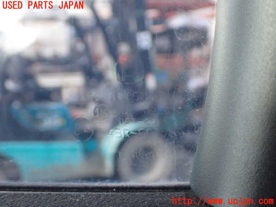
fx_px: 399
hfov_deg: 38.2
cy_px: 104
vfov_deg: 29.1
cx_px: 138
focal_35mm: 50
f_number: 3.2
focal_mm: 9.01
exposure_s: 1/50
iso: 1250
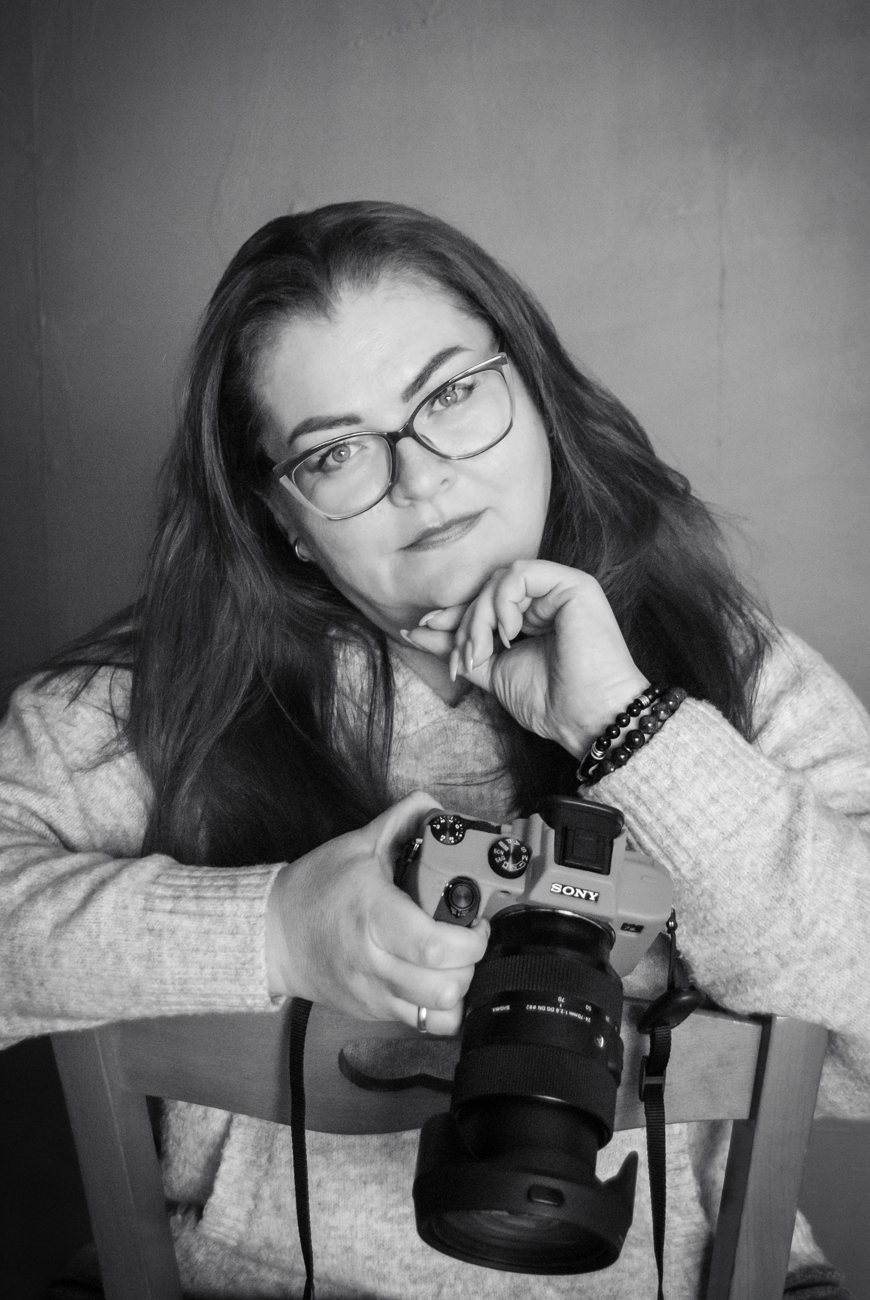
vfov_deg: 31.9
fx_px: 2277
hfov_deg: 21.6
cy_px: 650
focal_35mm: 63
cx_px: 435
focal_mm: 42
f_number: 5
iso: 800
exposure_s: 1/100
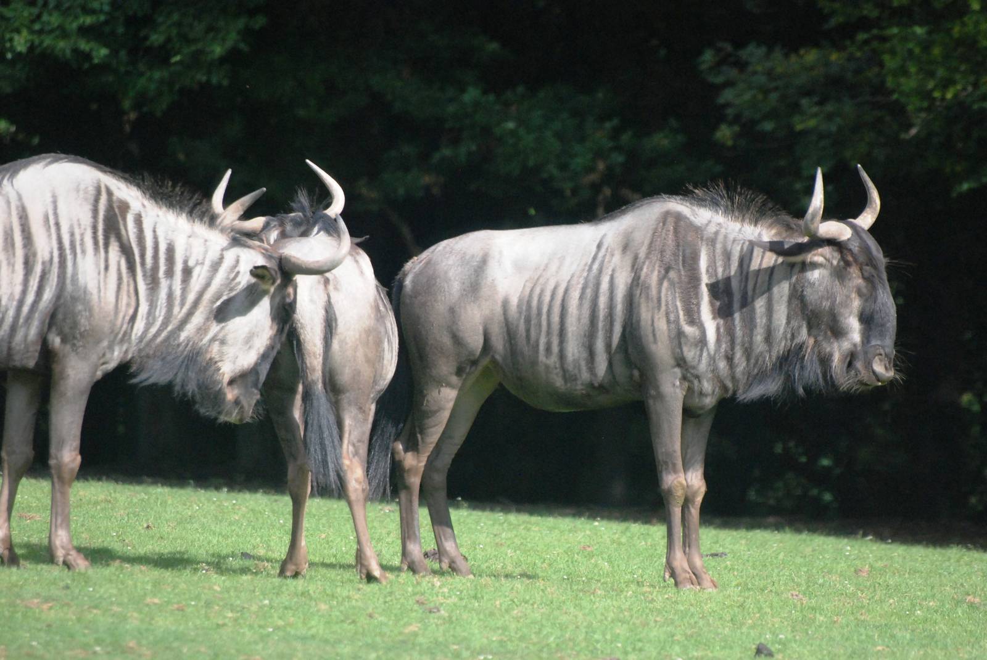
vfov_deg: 3.4
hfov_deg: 5.1
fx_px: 11117
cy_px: 330
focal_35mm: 405
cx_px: 494
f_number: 5.6
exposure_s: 1/1600
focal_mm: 270
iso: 1000
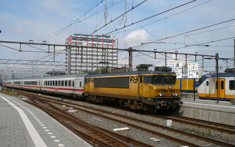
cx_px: 117
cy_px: 77
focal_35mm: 39
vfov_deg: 32.8
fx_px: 250
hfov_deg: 50.4
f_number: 8
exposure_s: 1/320
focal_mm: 6
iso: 100
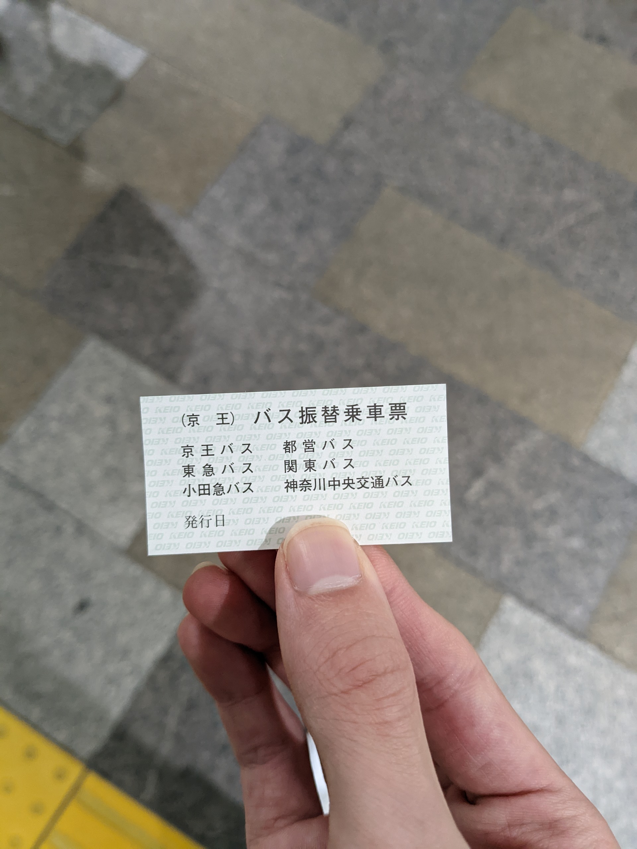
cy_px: 424
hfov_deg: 51.4
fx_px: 662
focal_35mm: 27
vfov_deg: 65.3
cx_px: 318
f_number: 1.73
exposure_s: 1/120
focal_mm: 4.38
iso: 327
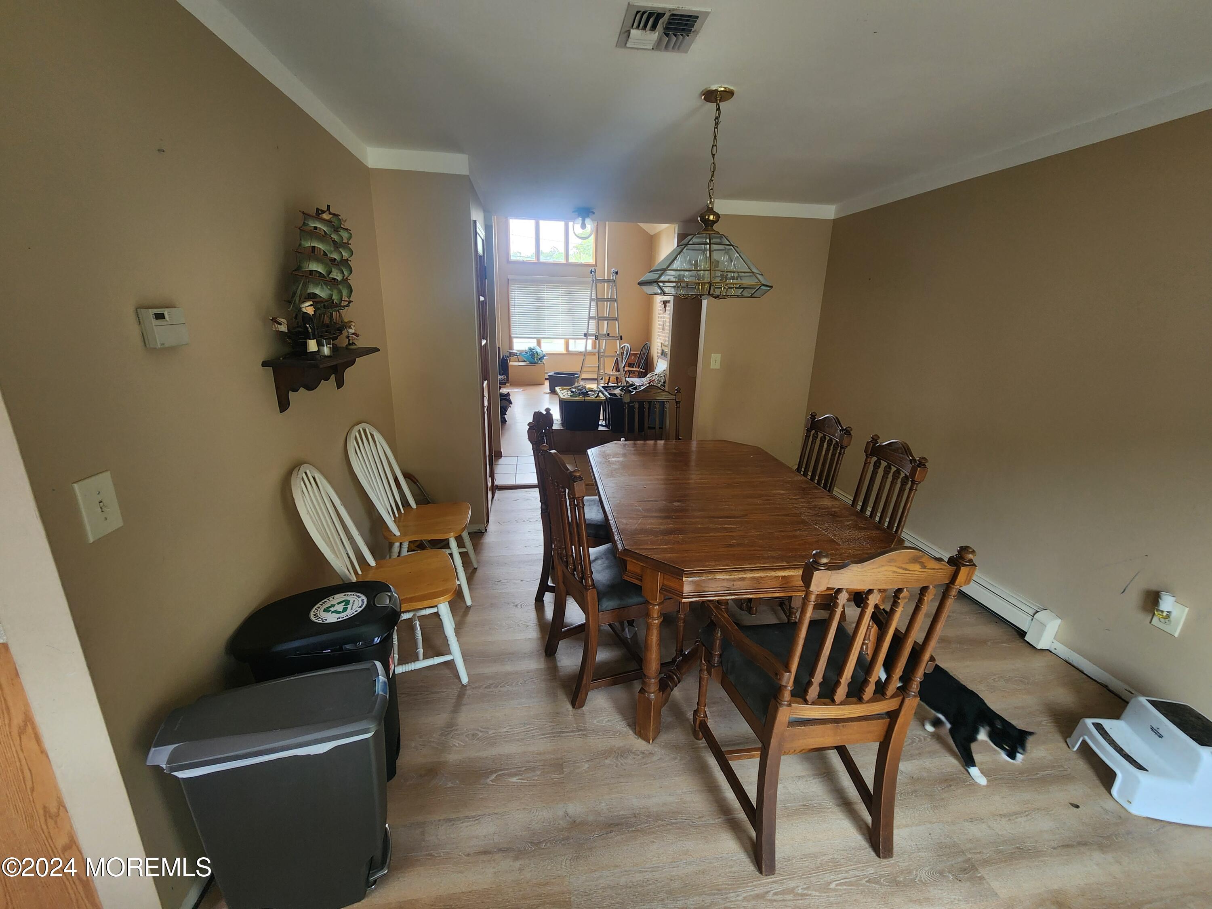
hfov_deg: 106.2
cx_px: 606
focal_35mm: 13
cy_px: 454
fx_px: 455
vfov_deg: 89.9
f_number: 2.2
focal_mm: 2.2
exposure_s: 1/50
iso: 80
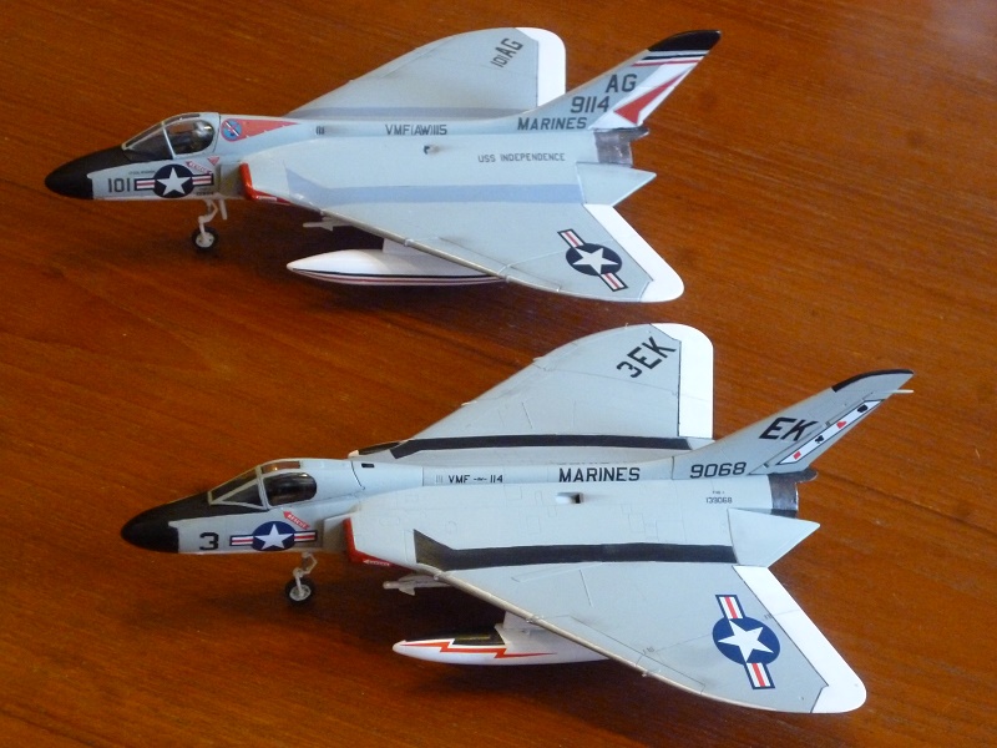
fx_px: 2247
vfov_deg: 18.9
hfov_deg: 25.0
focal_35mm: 78
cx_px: 498
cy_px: 374
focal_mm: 13.9
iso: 800
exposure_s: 1/30
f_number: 5.4
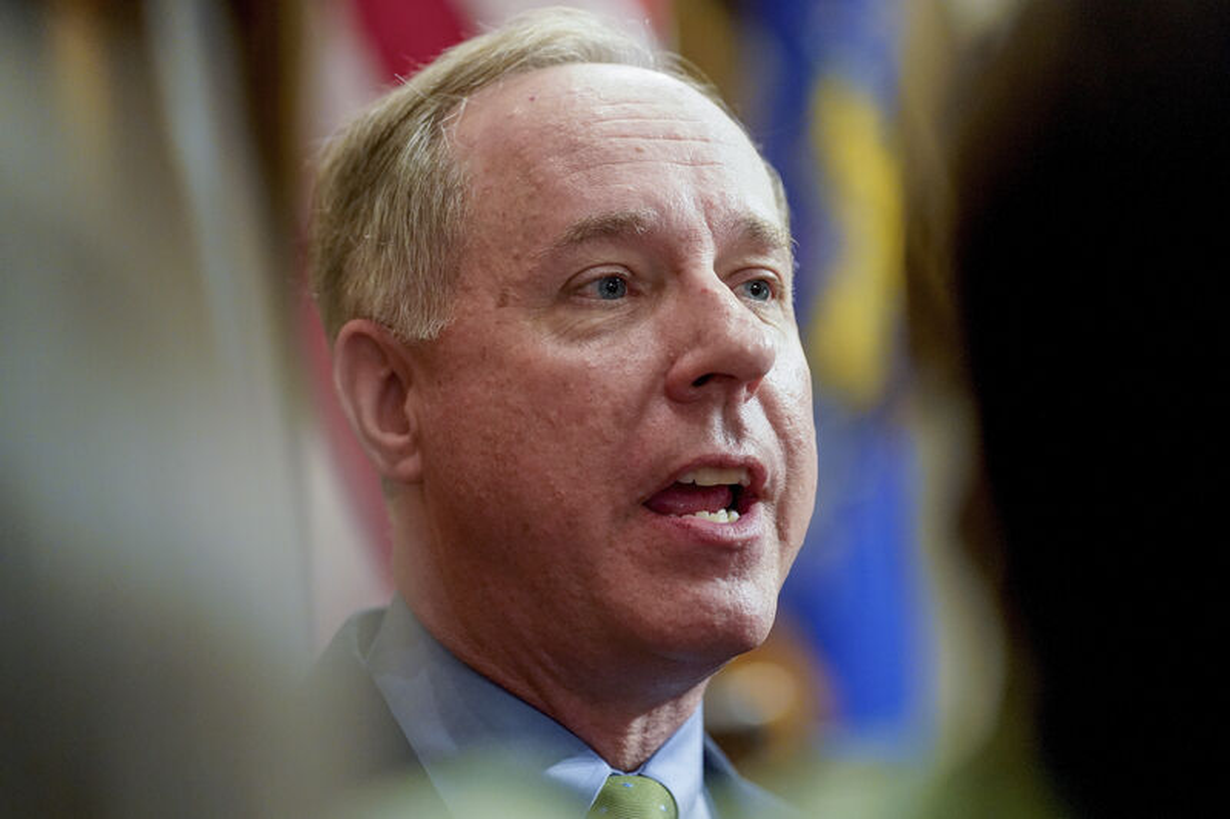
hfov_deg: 13.3
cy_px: 410
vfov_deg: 8.9
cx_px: 615
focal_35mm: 155
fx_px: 5294
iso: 6400
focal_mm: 155
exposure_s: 1/125
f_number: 2.8
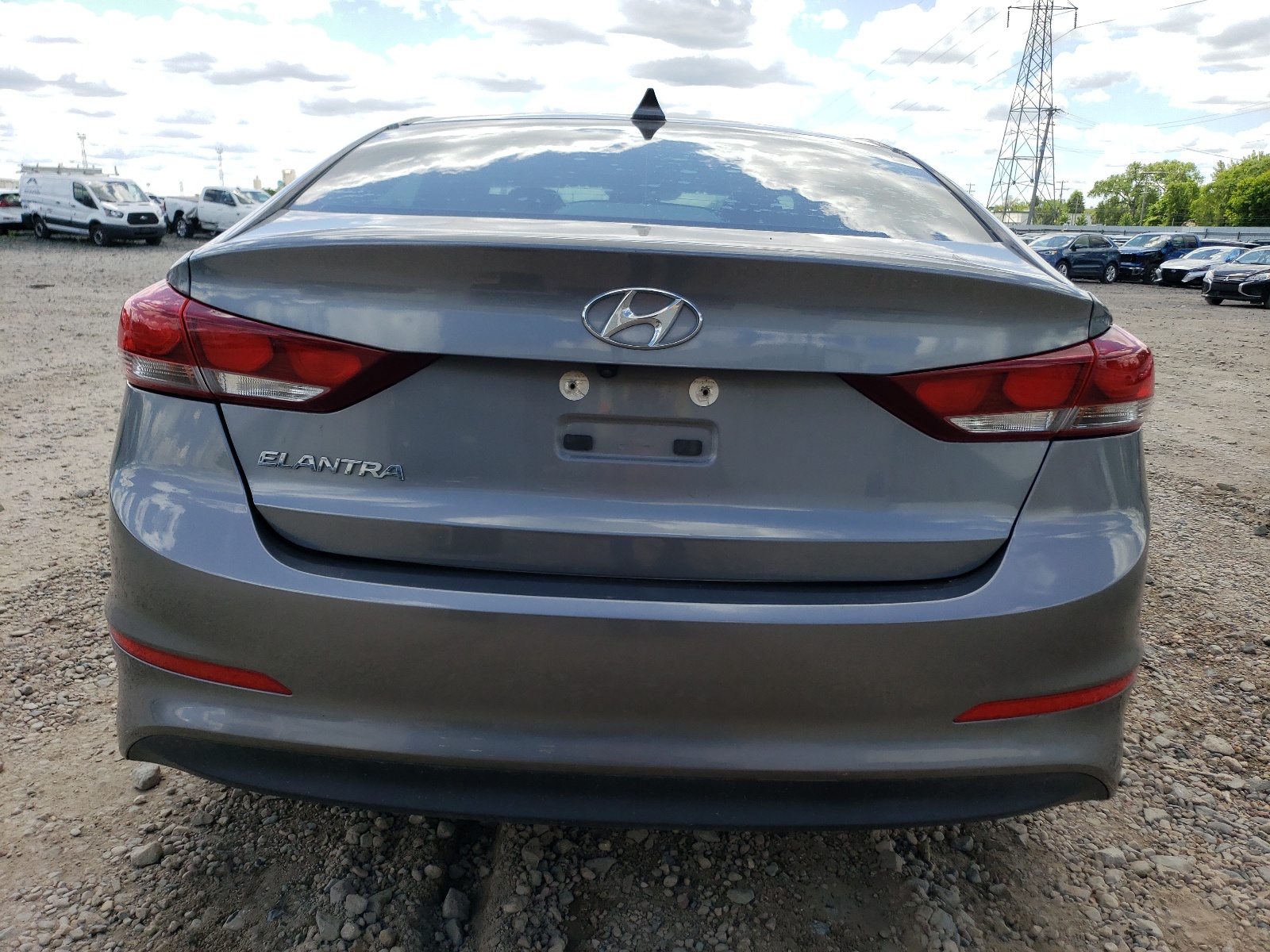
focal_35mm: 26
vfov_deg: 53.1
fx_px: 954
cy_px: 476
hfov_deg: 67.3
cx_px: 635
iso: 50
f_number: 1.5
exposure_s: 1/2000
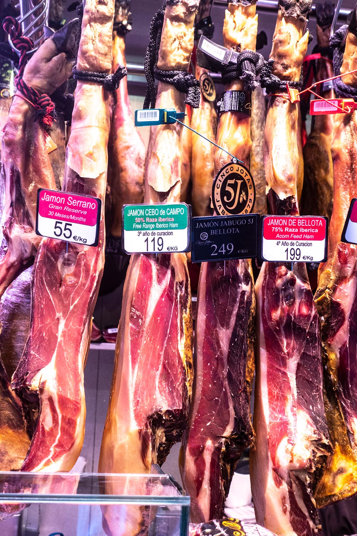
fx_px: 744
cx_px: 178
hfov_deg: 27.0
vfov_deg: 39.6
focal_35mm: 50
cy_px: 268
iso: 250
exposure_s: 1/100
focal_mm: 18.51
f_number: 4
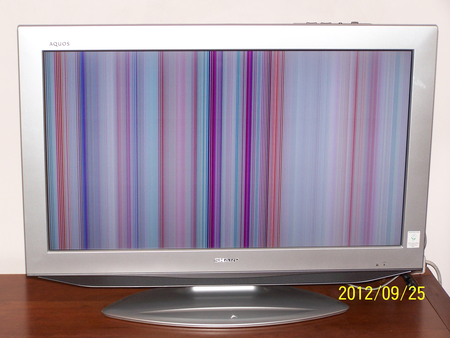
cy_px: 169
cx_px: 225
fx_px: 1222
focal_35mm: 94
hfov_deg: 20.9
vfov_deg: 15.7
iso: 140
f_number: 3.2
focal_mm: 15.6
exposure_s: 1/80
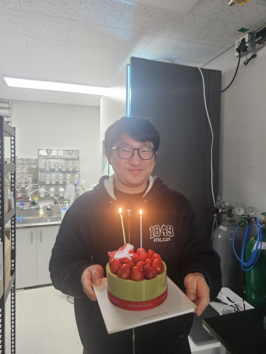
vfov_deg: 73.9
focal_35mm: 23
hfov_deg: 58.9
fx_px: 236
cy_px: 177
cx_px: 133
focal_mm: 5.4
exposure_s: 1/120
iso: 1000
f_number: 1.8
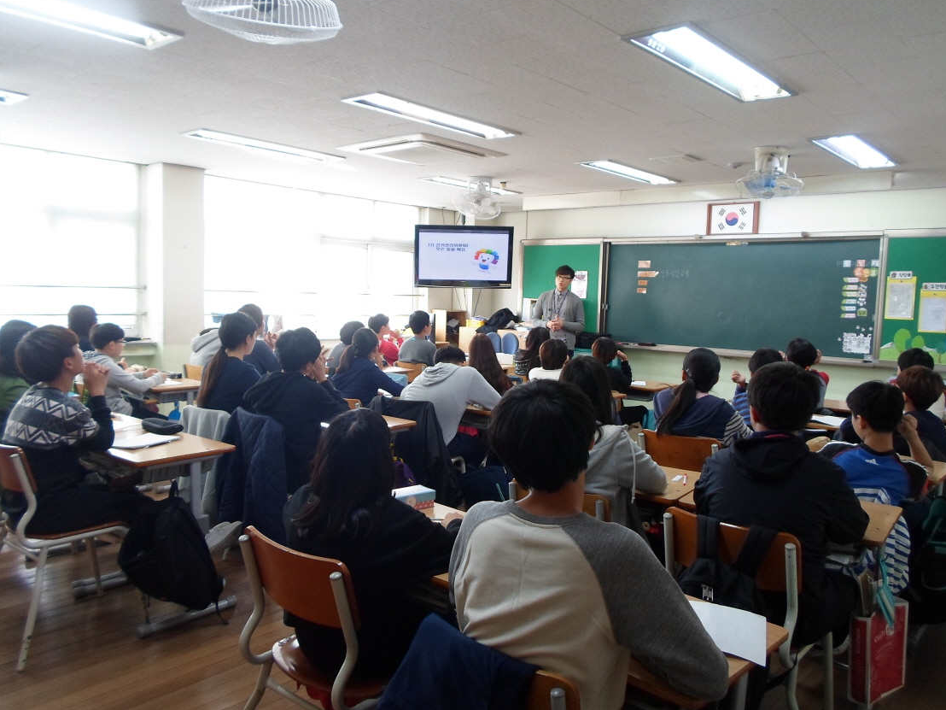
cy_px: 356
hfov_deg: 67.3
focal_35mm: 26
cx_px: 477
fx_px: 711
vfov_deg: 53.1
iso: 160
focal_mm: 4.5
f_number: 2.5
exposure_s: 1/30
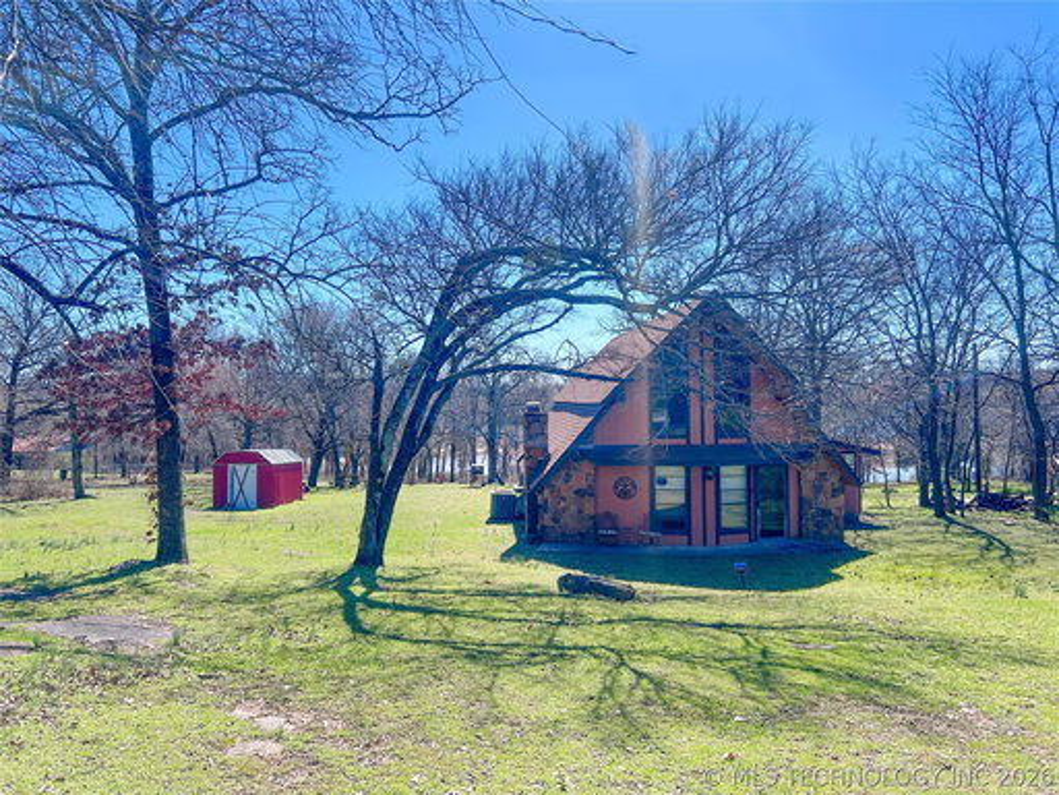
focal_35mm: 26
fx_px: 795
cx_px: 530
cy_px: 398
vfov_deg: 53.1
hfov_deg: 67.3
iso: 50
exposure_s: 1/2500
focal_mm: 5.7
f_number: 1.5
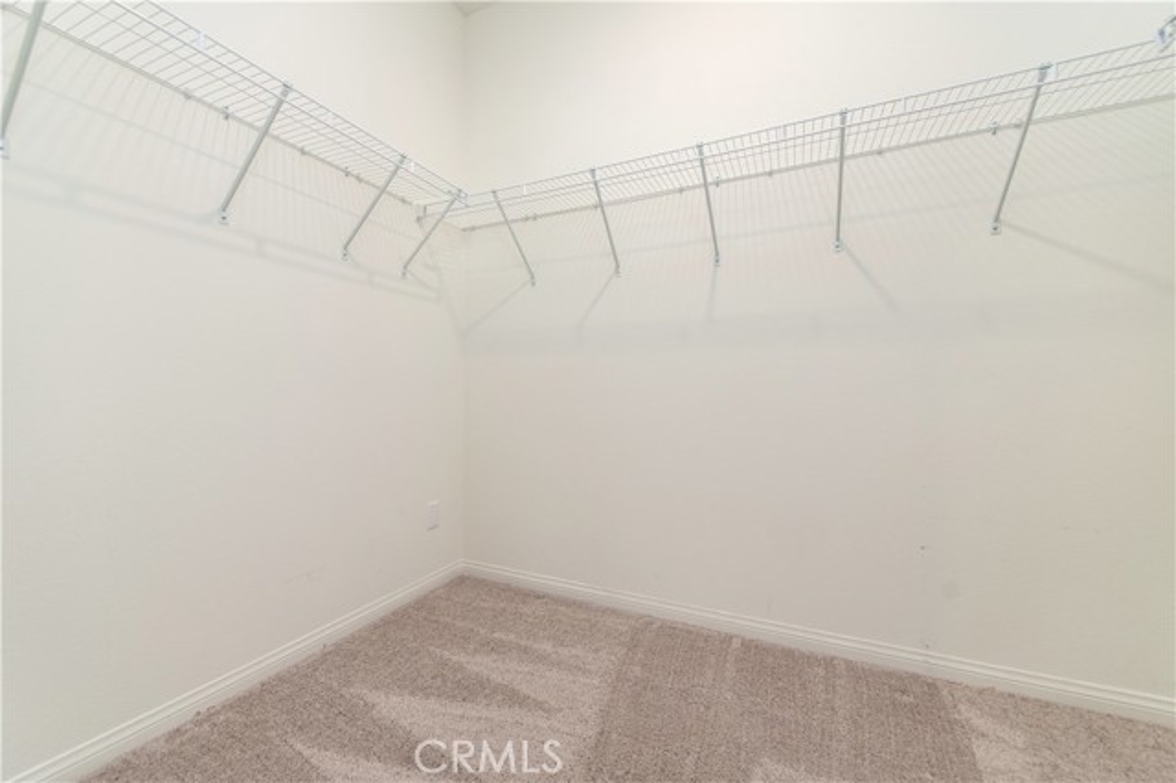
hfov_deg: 104.3
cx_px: 588
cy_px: 392
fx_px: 457
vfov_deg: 81.1
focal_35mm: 14
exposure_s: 1/60
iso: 640
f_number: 4
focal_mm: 14
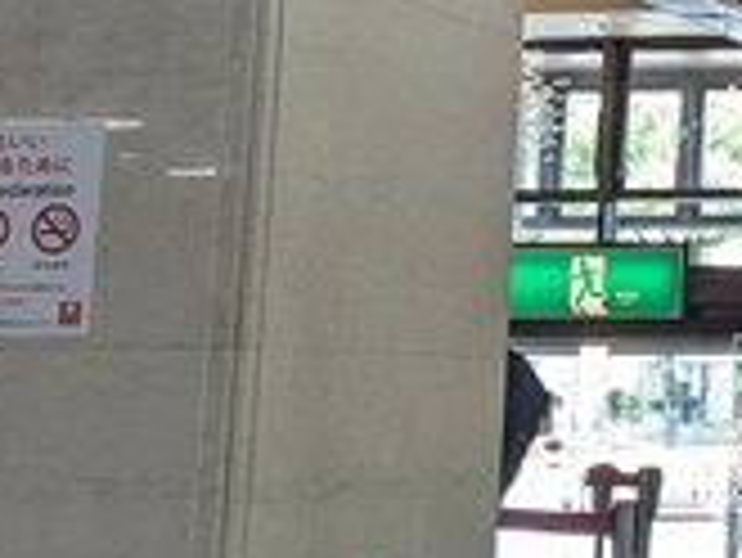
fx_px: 2424
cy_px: 54
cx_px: 1279
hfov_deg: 15.3
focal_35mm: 113
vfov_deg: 13.0
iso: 75
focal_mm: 6.81
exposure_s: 1/117
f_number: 1.85
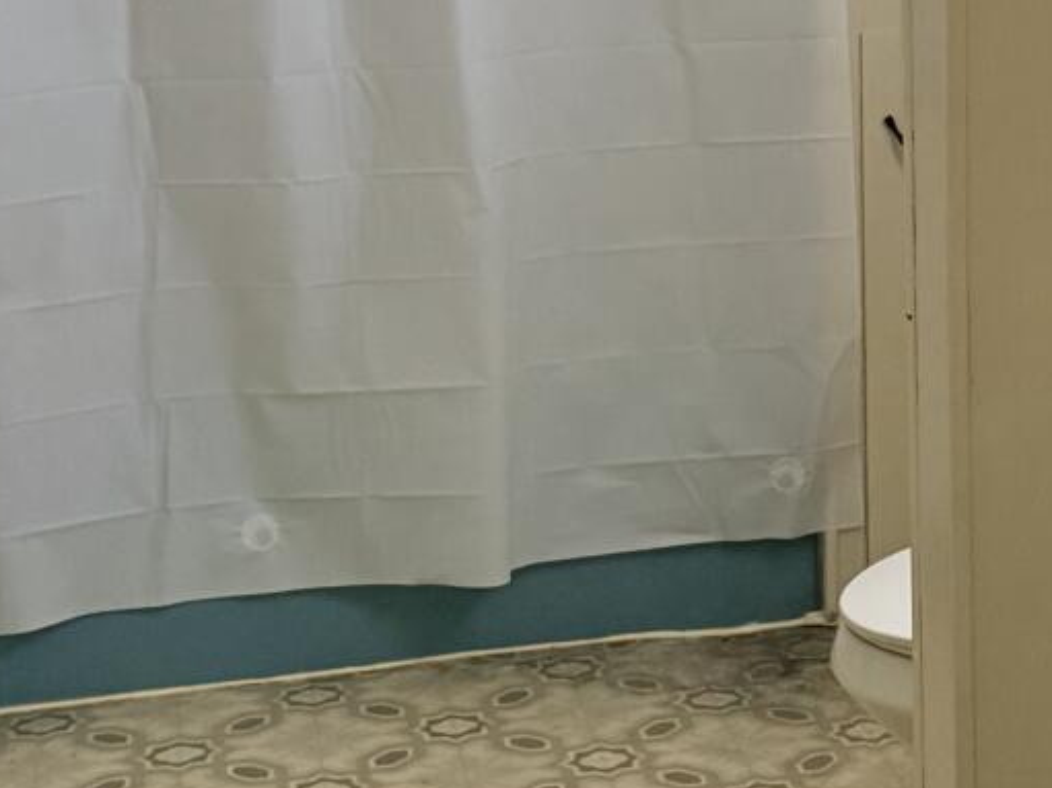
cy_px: 109
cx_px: 863
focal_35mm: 94
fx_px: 2856
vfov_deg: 15.6
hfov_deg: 20.6
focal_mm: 6.76
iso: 800
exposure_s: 1/60
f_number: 1.78
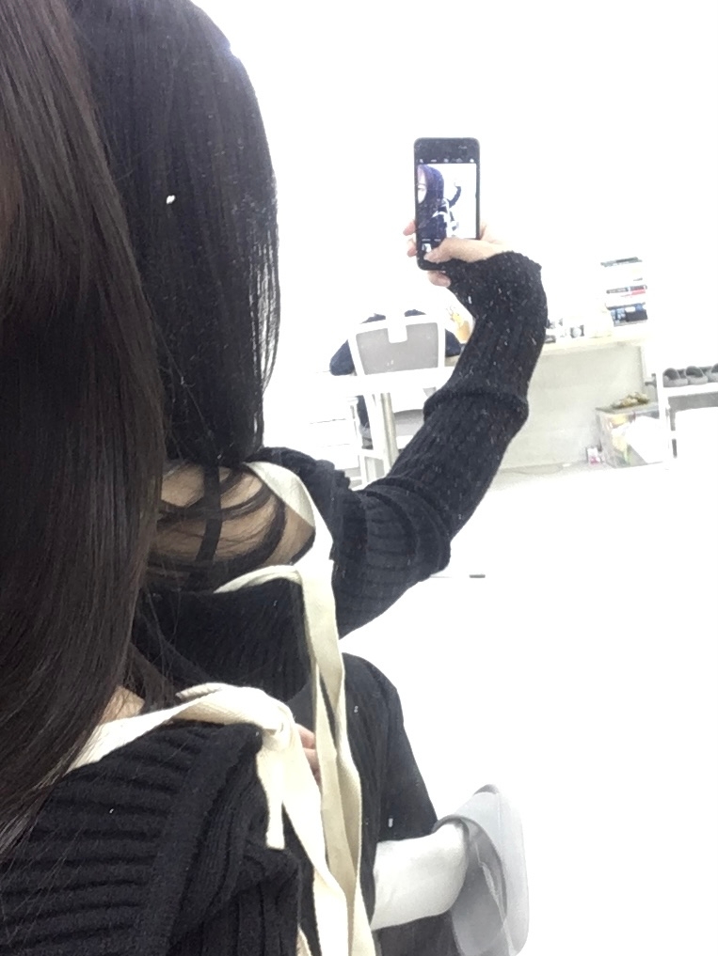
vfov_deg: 58.3
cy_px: 478
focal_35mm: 31
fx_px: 857
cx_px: 359
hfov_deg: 45.5
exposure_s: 1/30
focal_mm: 2.15
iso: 125
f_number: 2.4
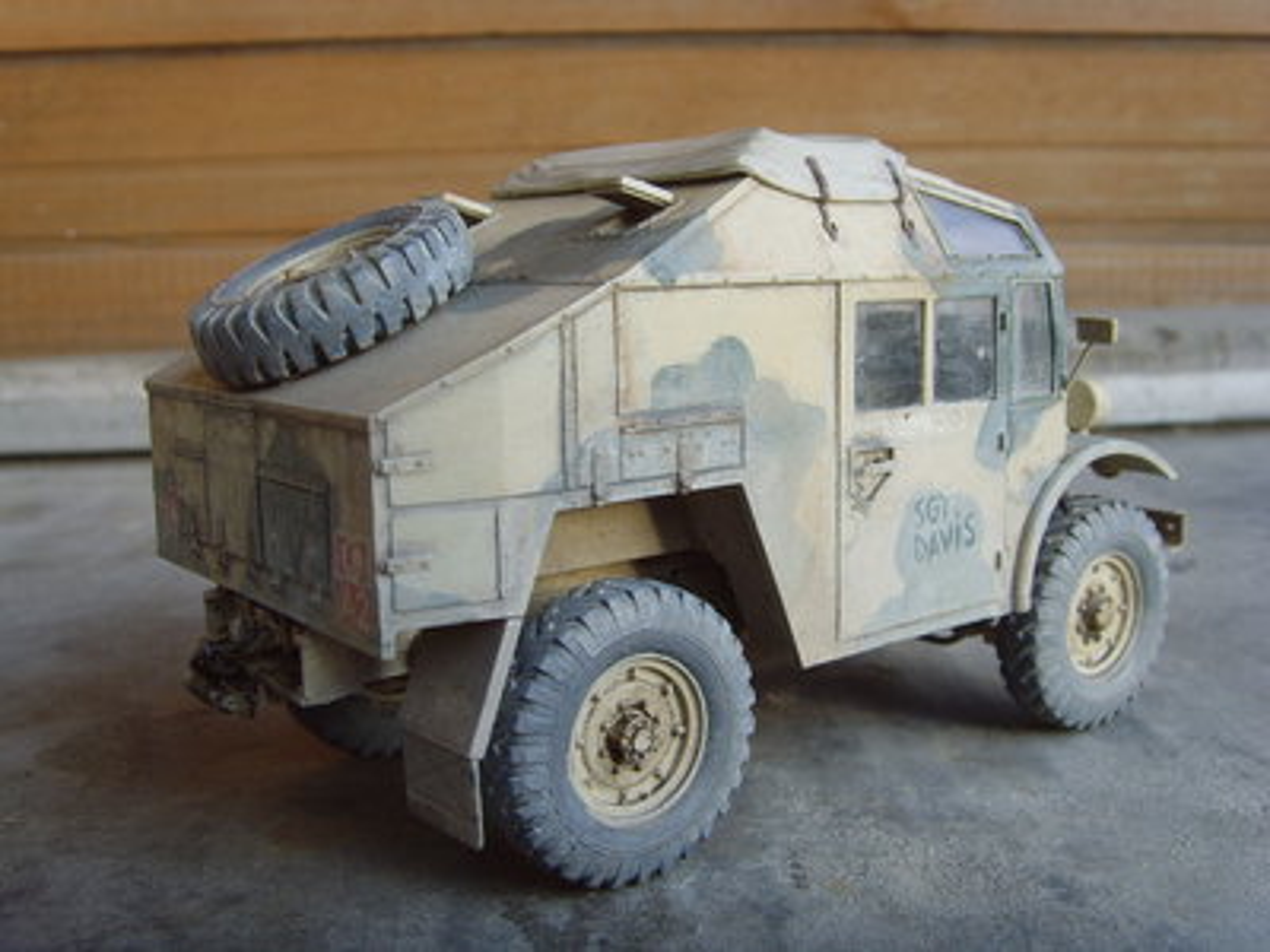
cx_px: 635
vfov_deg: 36.8
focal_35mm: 39
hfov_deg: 47.9
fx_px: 1431
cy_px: 476
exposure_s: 1/125
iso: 80
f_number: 3.5
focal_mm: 6.6
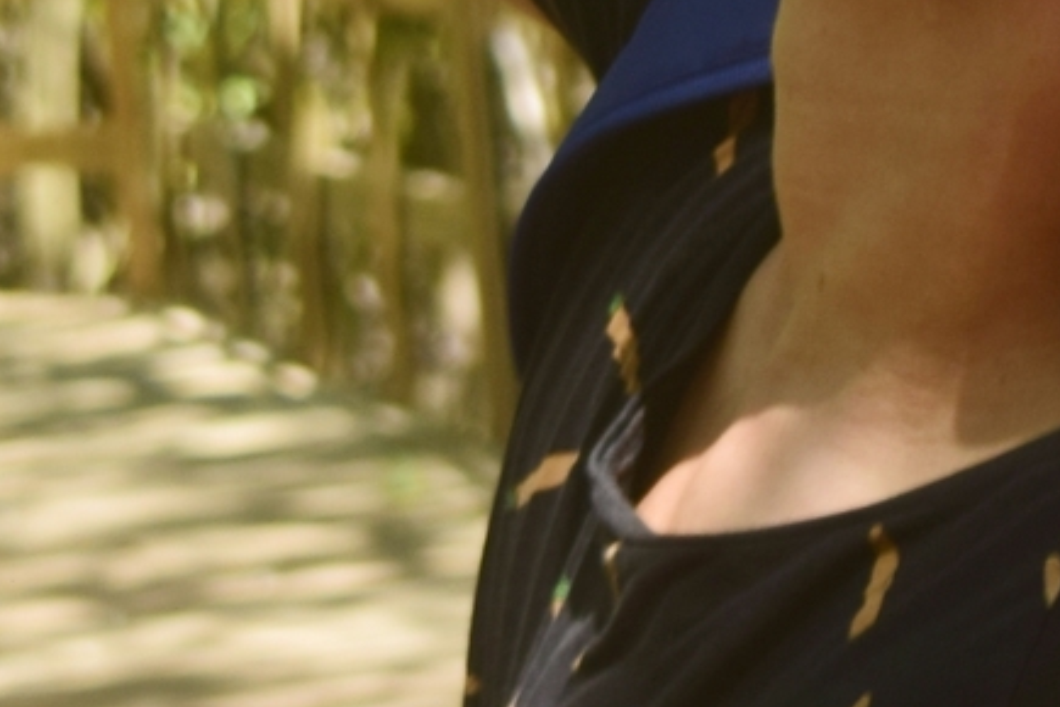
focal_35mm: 345
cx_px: 1097
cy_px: -585
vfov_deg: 4.0
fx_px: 10158
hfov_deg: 6.0
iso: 100
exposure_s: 1/125
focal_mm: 40
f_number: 5.6
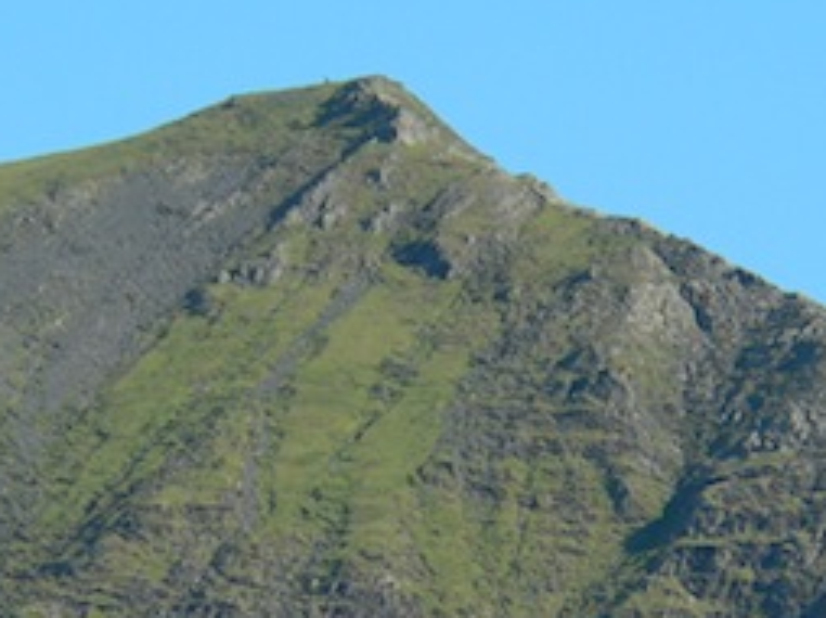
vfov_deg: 2.4
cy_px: 685
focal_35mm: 613
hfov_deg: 3.2
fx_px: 14613
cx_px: 395
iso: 100
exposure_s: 1/500
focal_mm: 44.3
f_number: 4
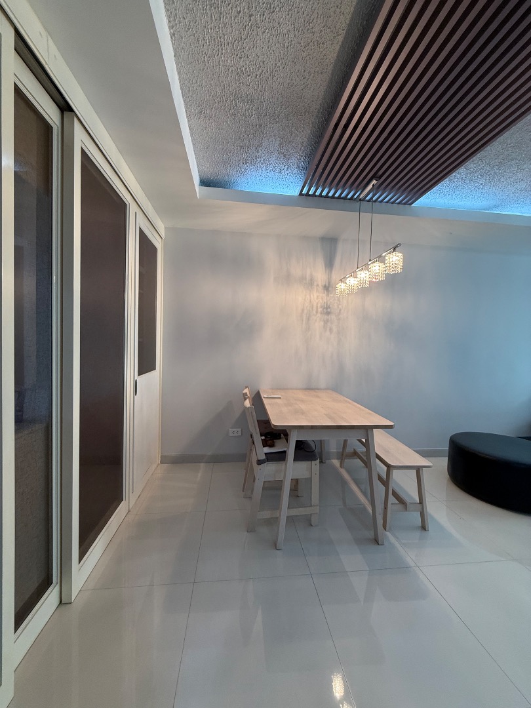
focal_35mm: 14
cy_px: 354
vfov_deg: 102.1
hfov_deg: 85.7
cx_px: 266
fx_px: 286
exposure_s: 1/100
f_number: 2.2
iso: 160
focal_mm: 2.22
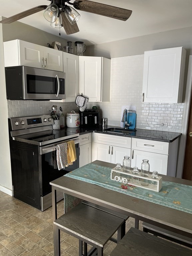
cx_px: 96
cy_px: 128
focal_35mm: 26
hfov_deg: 53.1
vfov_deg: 67.3
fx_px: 192
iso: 80
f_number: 1.6
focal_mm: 4.2
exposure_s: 1/121
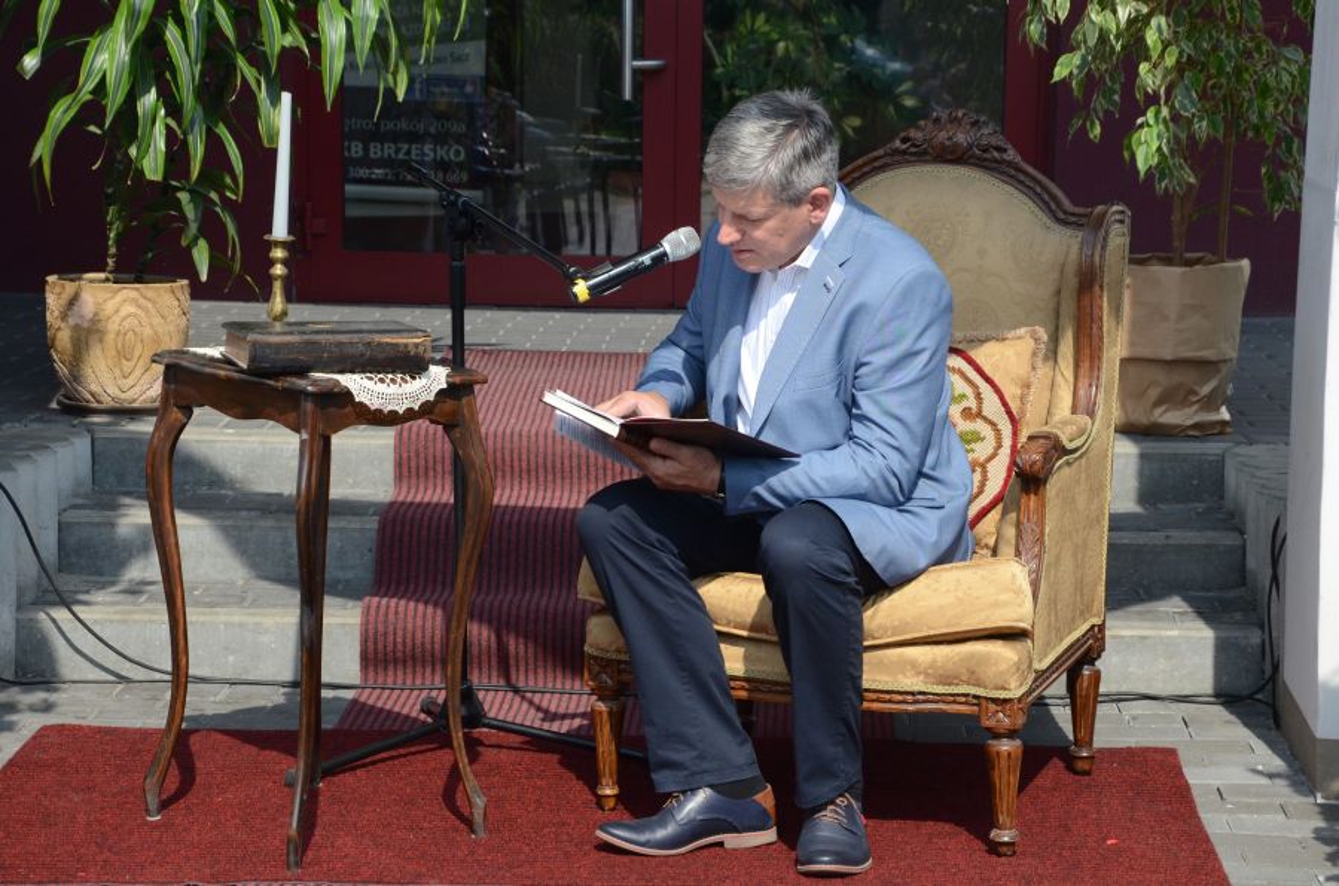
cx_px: 670
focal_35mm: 93
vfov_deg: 14.6
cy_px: 443
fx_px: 3452
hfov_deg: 22.0
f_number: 9
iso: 800
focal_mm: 62
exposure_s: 1/1250
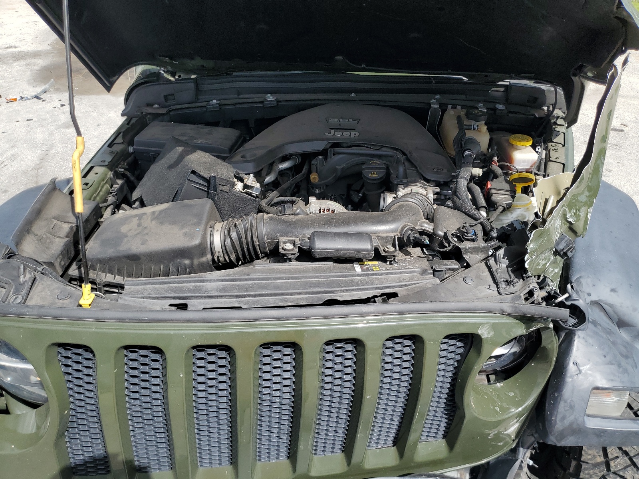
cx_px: 320
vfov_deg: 53.1
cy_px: 240
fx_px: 480
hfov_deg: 67.3
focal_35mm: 26
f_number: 1.5
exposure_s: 1/2500
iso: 50
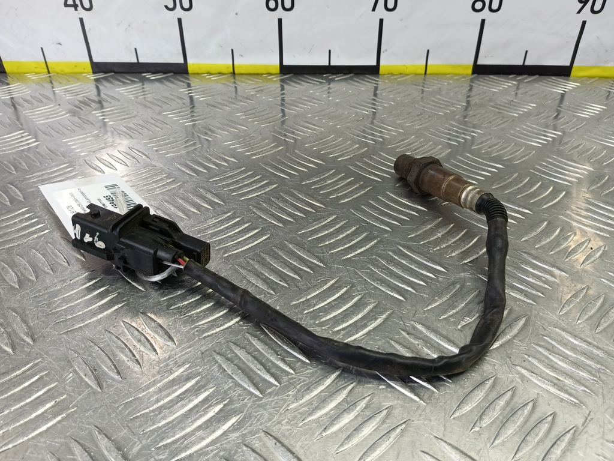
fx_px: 408
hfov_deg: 73.9
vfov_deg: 58.9
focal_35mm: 23
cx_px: 307
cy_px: 230
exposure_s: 1/50
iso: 124
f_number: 1.6
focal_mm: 4.11
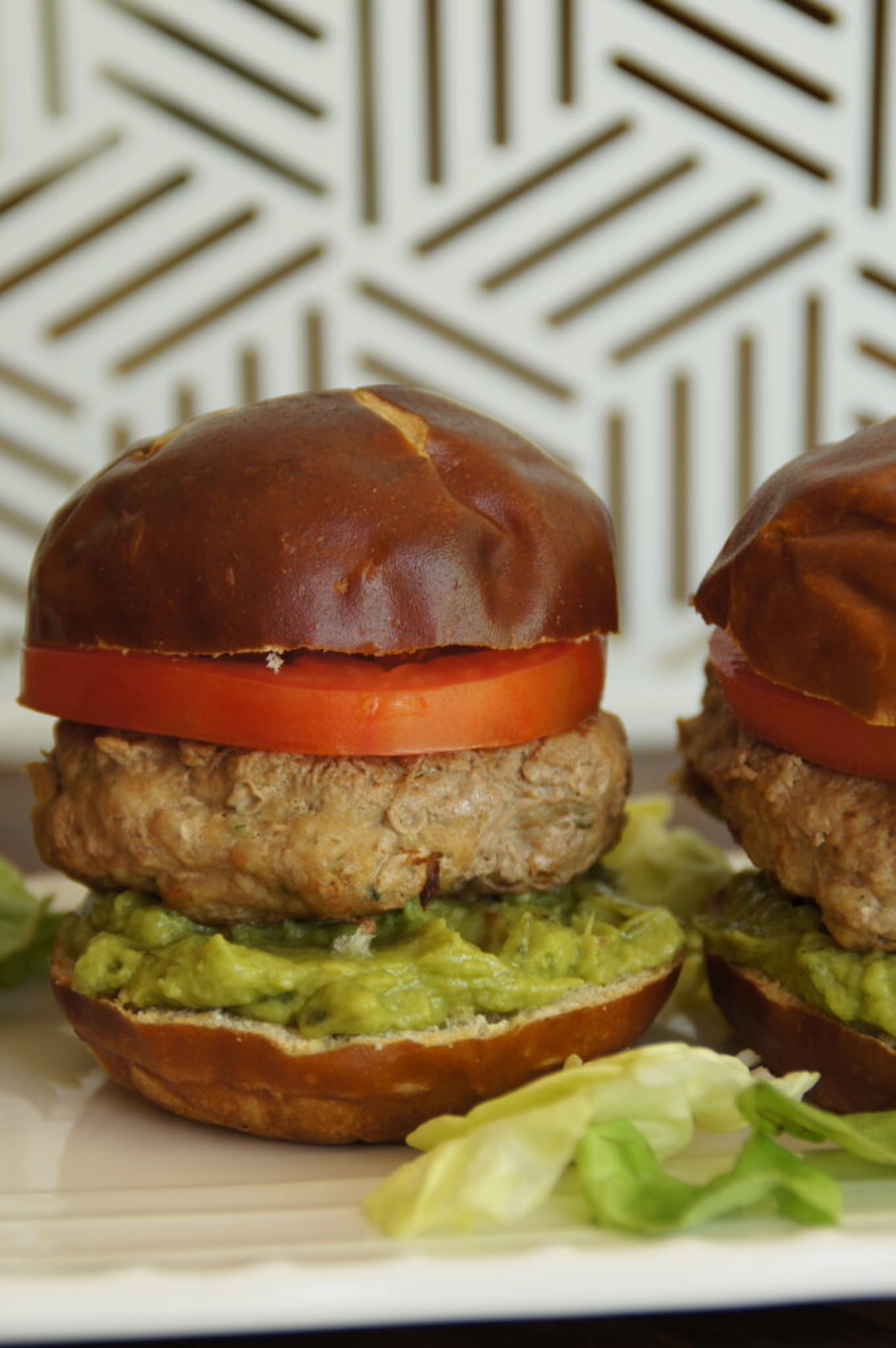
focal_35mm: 120
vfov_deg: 17.1
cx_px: 448
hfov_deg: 11.4
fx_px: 4487
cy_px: 674
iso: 100
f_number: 5.6
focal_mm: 80
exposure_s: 1/15
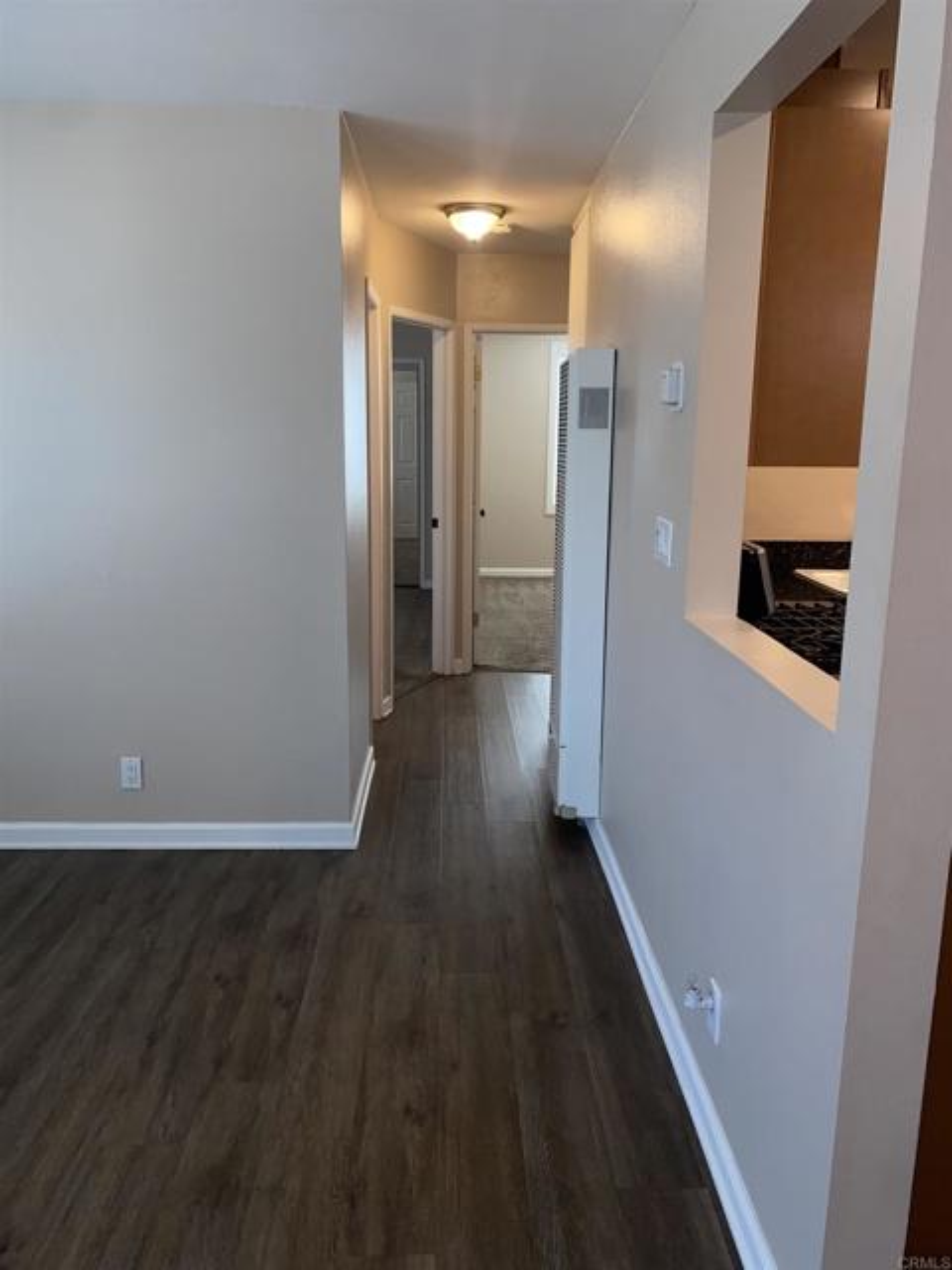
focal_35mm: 26
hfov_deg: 53.1
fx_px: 953
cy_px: 635
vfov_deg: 67.3
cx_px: 476
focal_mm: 4.25
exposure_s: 1/114
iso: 32
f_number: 1.8
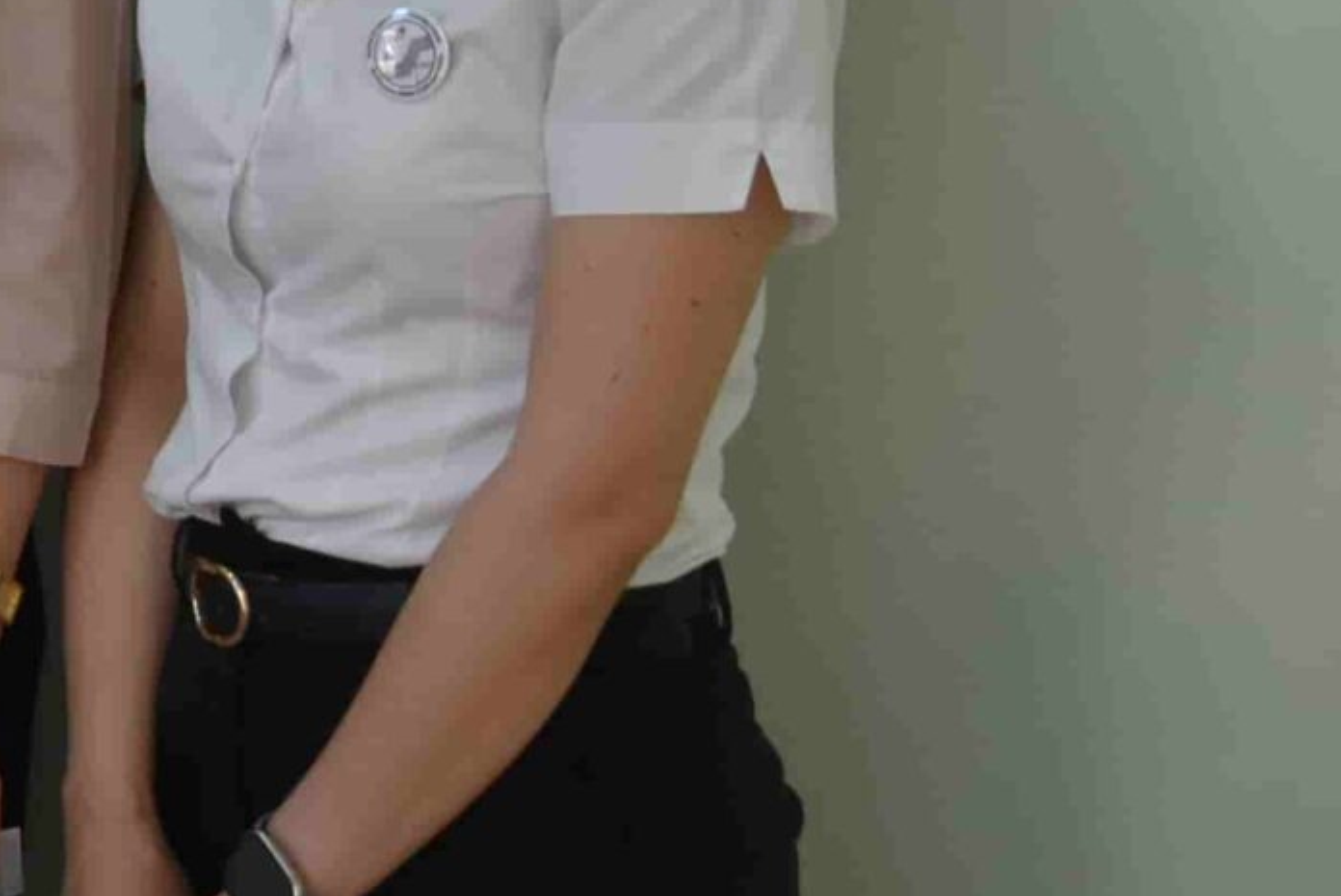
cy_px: -505
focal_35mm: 138
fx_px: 5137
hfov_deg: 13.5
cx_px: -1019
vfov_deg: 9.6
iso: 800
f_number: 4
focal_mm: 25
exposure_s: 1/250
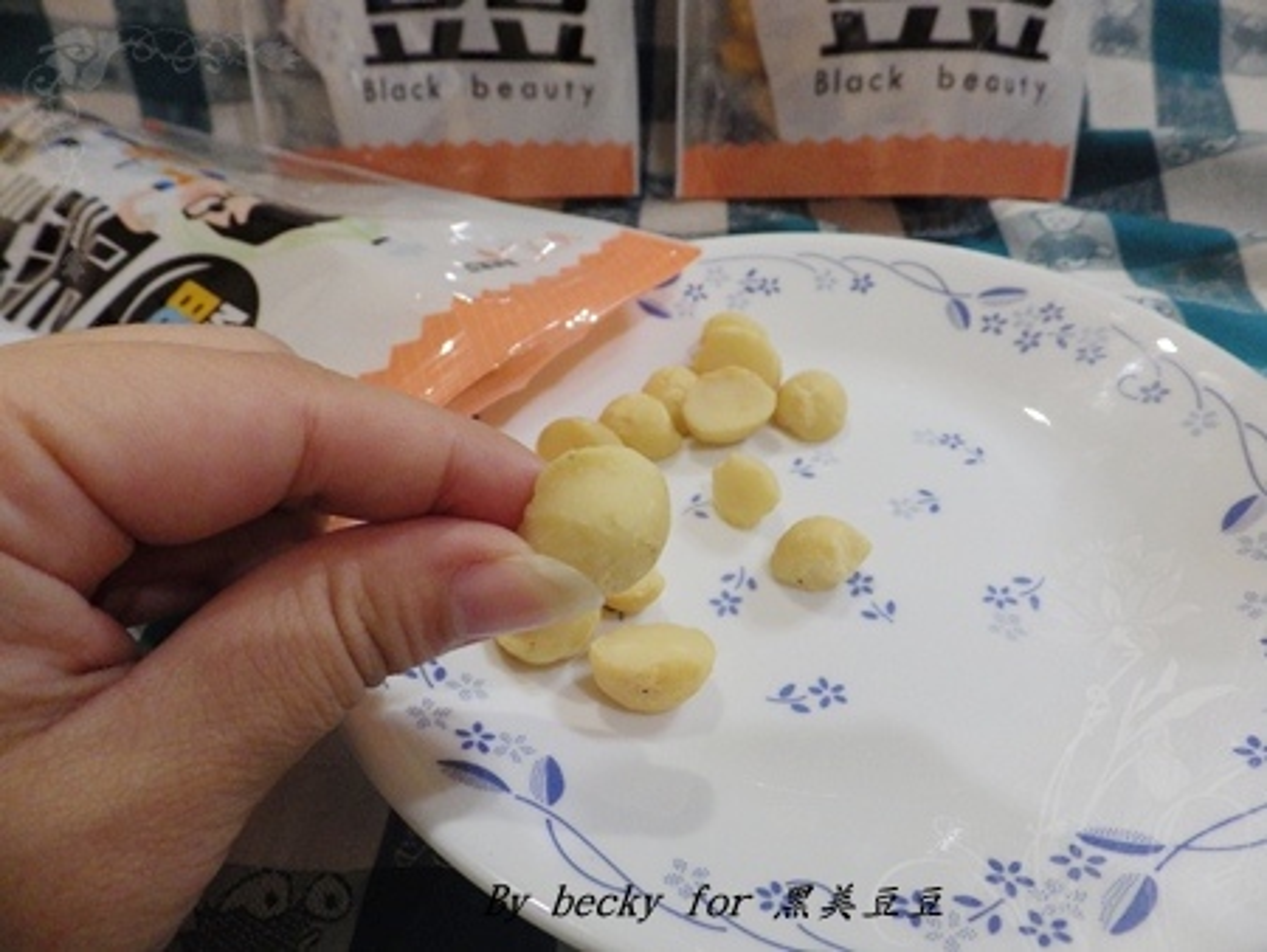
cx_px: 634
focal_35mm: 22
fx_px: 806
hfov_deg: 76.4
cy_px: 476
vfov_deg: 61.1
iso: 640
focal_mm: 4
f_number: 3.1
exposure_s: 1/45
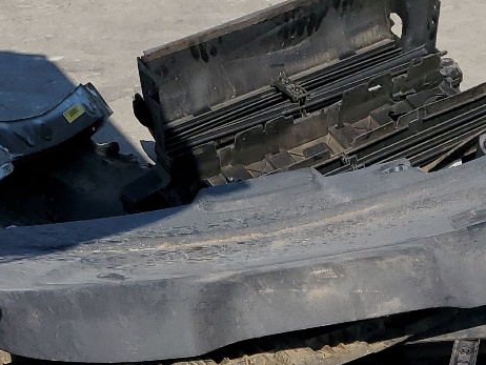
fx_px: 1264
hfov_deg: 21.6
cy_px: 623
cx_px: 367
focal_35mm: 90
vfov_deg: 14.7
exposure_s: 1/10000
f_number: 1.5
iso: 50
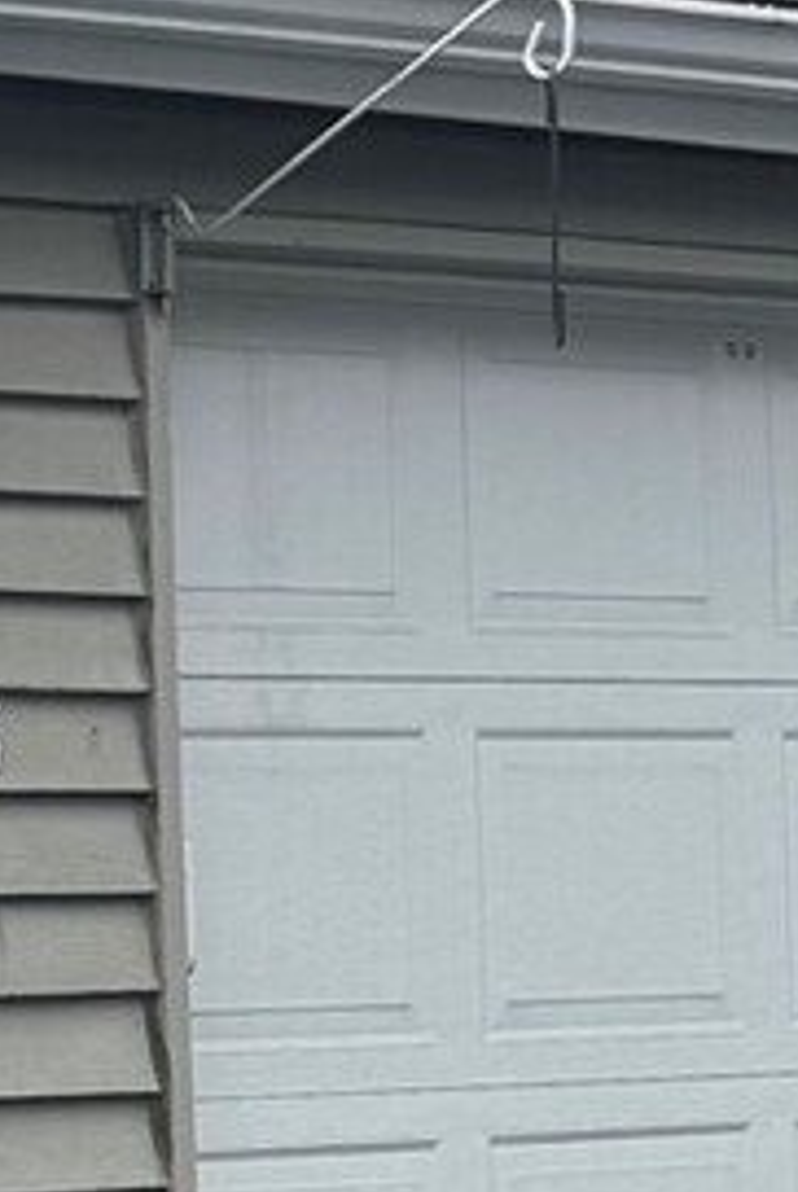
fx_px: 4378
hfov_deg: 8.8
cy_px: 745
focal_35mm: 132
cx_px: -1500
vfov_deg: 15.5
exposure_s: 1/1261
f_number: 1.78
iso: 80
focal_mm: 6.76
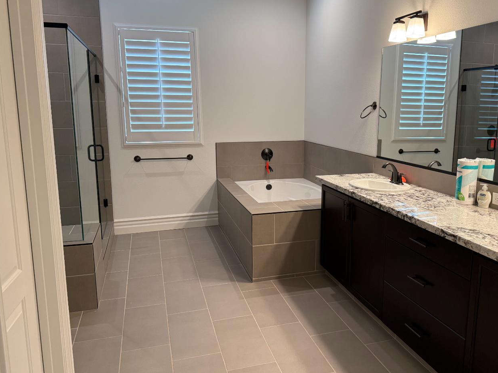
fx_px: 417
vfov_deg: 48.2
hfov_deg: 61.4
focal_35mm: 29
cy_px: 177
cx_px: 284
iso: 200
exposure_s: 1/120
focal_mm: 6.76
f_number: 1.78
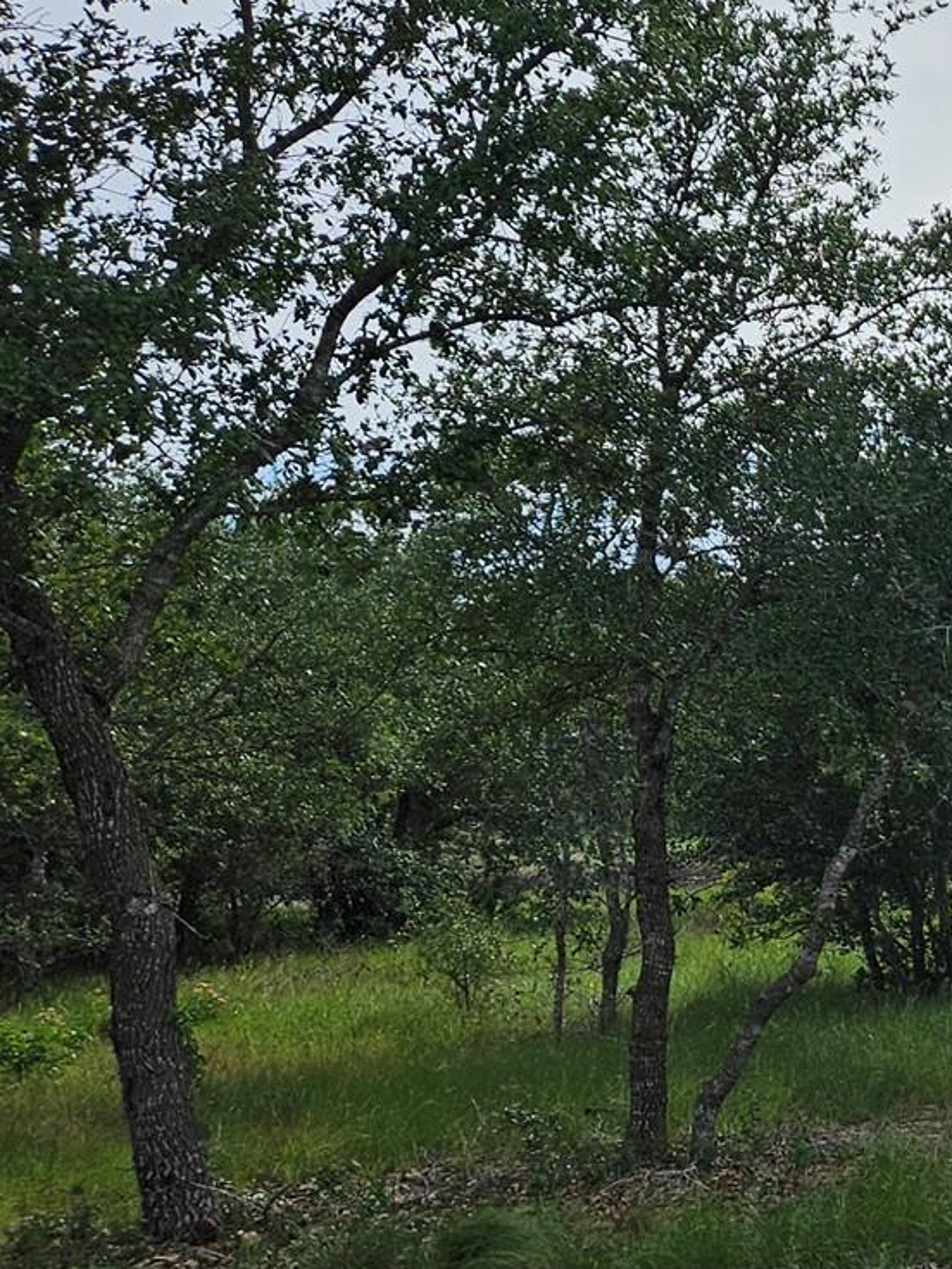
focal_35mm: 64
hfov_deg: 18.5
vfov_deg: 30.2
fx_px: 2347
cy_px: 752
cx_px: 1652
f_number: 1.8
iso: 25
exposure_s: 1/2890
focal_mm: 5.4
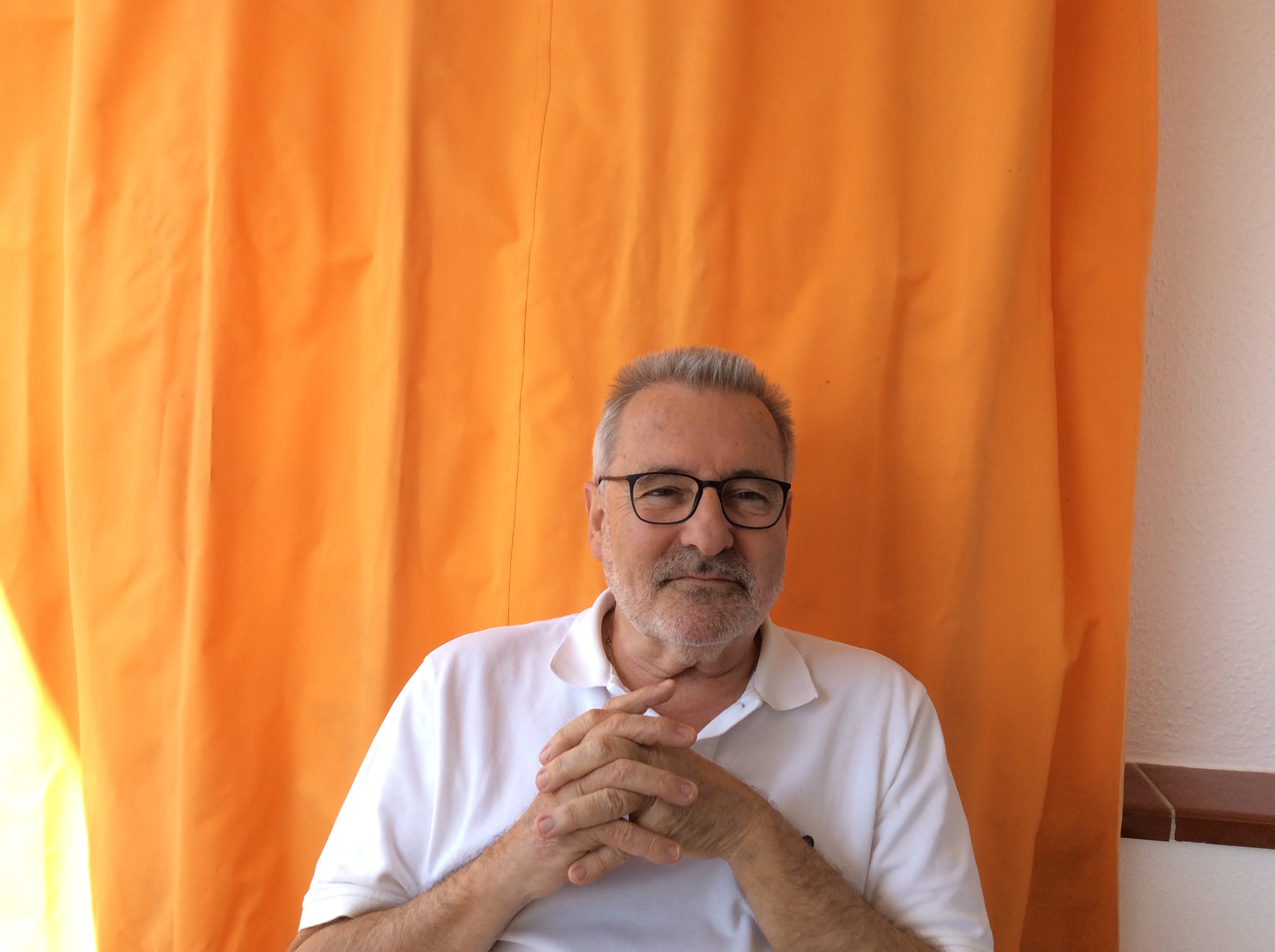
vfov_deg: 44.1
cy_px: 476
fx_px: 1177
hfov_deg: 56.9
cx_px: 638
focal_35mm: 32
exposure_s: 1/275
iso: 32
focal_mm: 3.3
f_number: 2.4
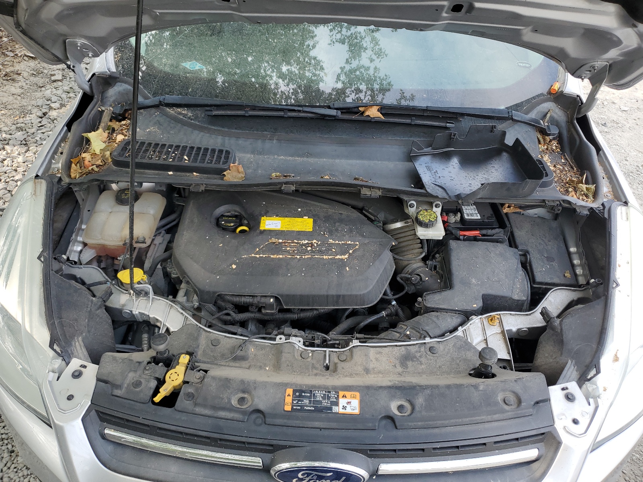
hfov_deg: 67.3
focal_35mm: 26
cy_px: 241
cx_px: 322
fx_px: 483
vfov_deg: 53.1
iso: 50
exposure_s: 1/500
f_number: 1.5
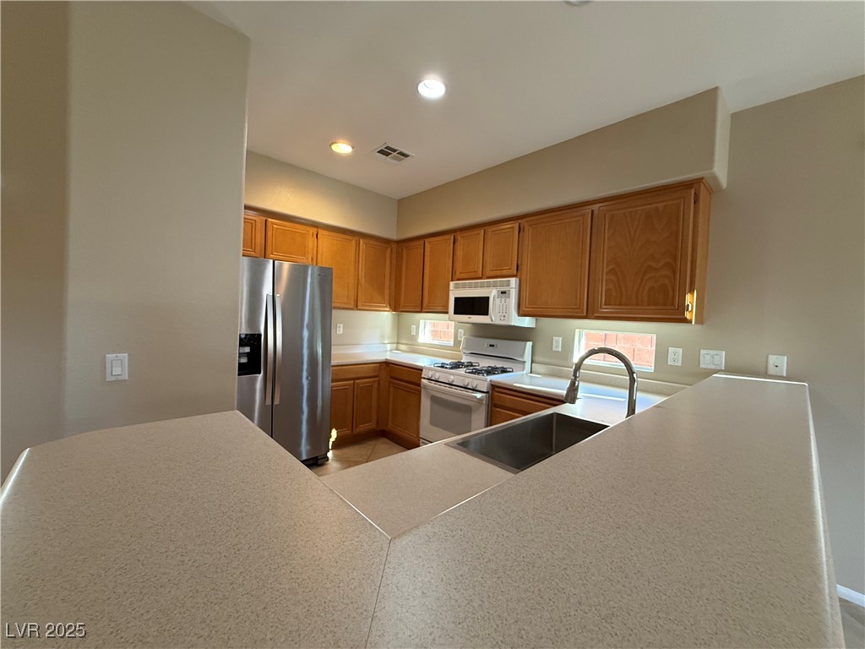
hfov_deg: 102.1
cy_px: 324
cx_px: 432
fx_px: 350
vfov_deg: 85.7
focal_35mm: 14
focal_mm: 2.22
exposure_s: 1/120
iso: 320
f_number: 2.2
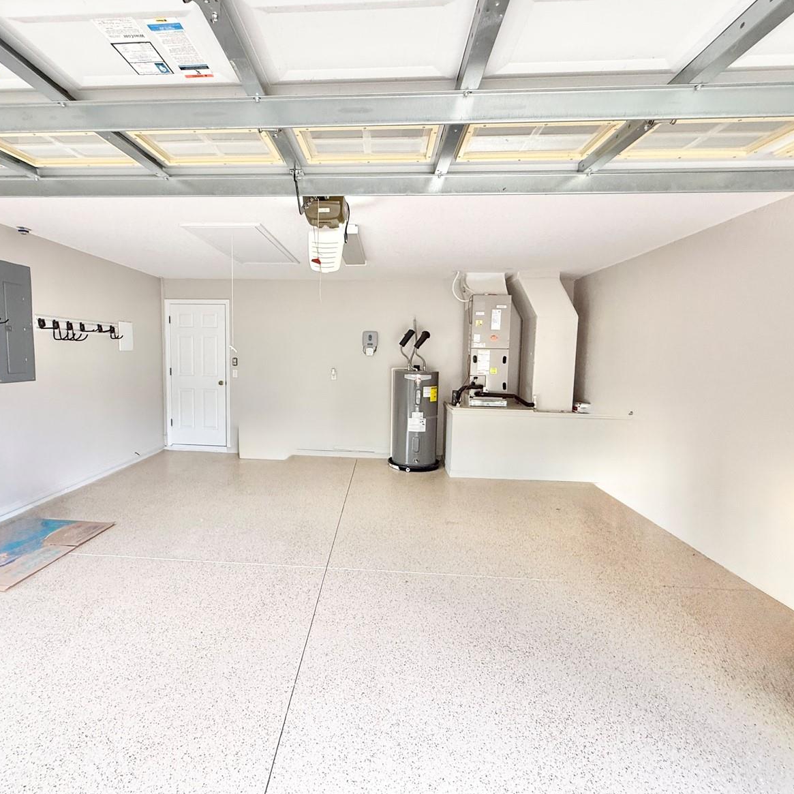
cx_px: 354
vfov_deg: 84.0
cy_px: 393
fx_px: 441
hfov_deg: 83.7
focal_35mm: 17
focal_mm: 2.22
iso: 200
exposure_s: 1/99
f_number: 2.2
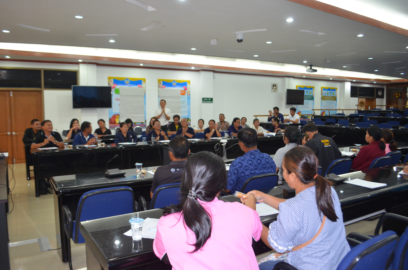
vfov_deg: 46.2
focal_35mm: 28
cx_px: 209
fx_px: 317
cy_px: 132
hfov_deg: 65.6
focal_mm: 18
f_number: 3.5
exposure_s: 1/60
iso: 800
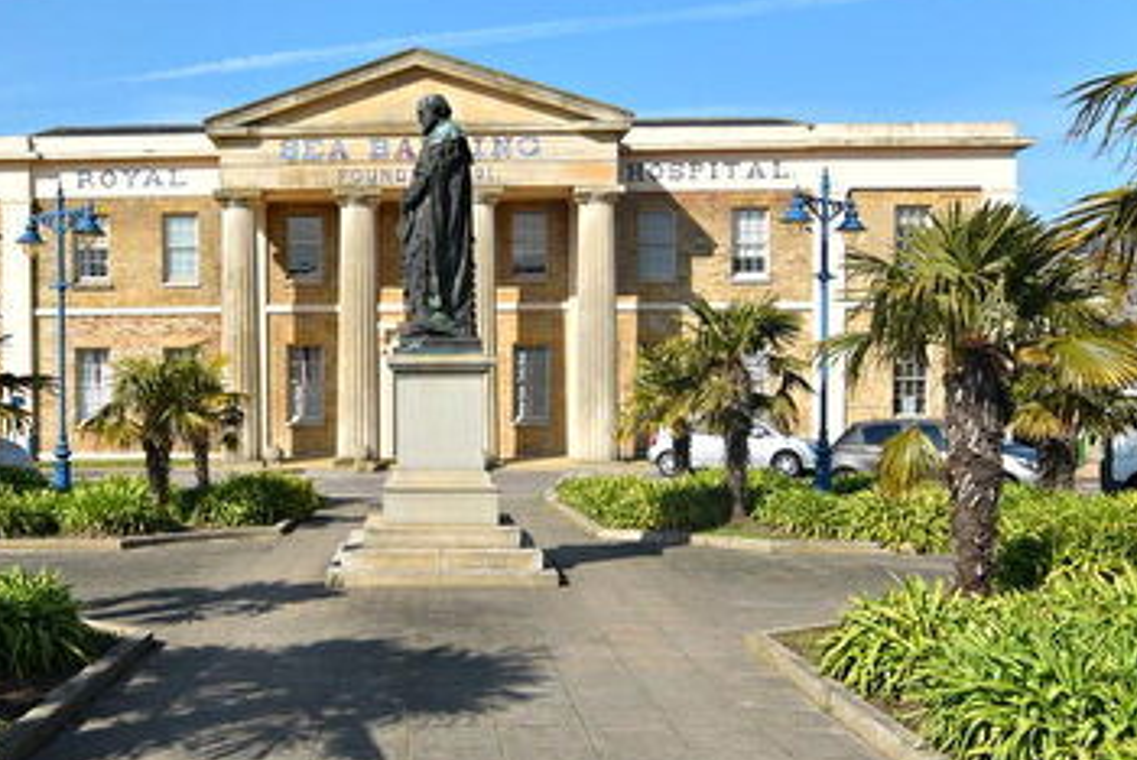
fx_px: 1233
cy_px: 424
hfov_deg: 48.1
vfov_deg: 34.2
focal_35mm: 39
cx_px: 318
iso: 100
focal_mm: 13
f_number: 8
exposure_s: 1/250
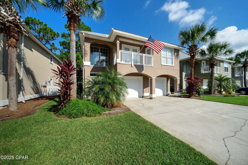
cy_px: 82
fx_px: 83
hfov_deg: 112.6
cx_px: 124
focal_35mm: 12
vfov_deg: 90.0
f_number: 10
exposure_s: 1/200
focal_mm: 12
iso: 100
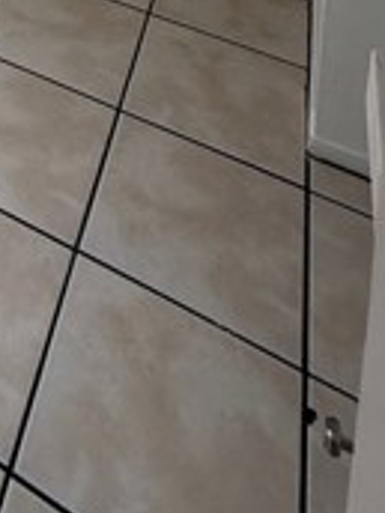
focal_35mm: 52
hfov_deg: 23.5
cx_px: -161
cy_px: -432
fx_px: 771
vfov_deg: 21.5
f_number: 2.2
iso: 50
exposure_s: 1/200
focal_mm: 2.22
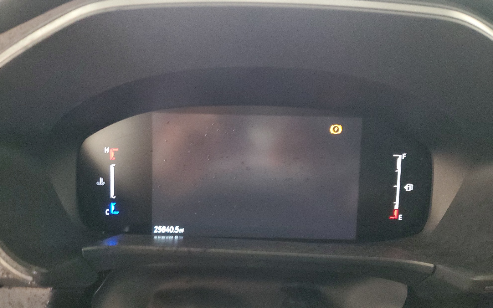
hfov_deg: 66.5
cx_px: 247
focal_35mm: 28
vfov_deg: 44.5
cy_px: 167
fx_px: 376
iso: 568
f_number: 1.5
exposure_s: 1/15
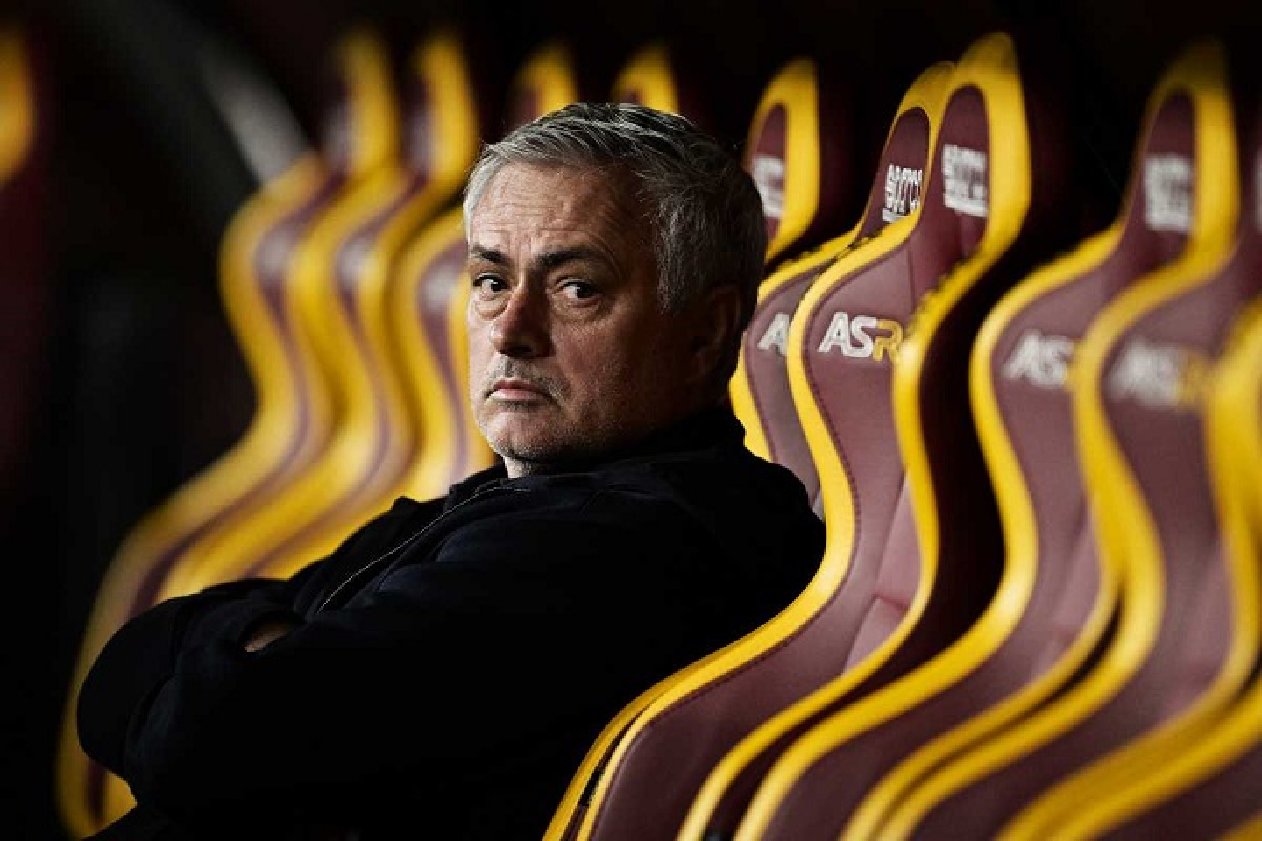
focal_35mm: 400
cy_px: 420
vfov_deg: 3.4
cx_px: 631
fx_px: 14021
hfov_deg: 5.2
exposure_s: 1/1000
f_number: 2.8
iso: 2000
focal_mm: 400
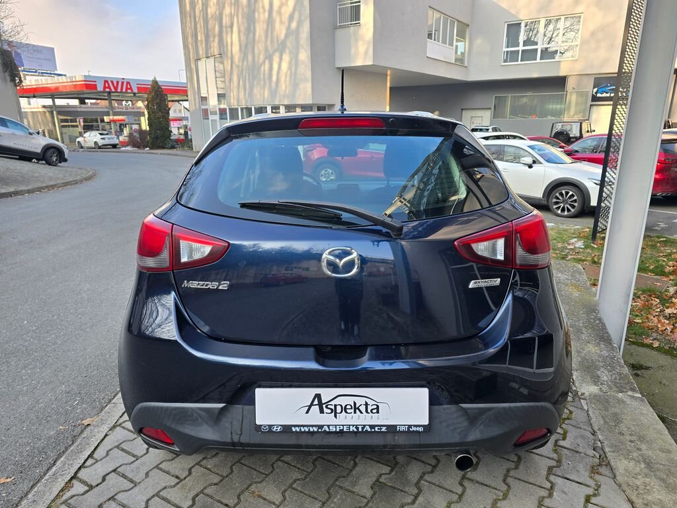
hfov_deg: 73.9
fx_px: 450
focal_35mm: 23
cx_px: 338
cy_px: 254
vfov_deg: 58.9
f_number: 1.7
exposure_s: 1/100
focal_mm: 6.3
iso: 12
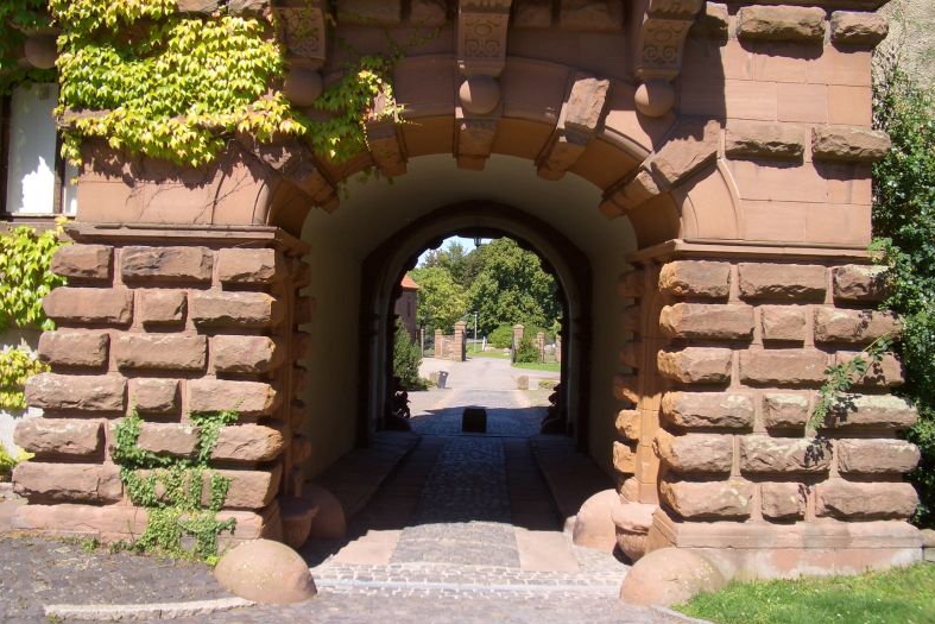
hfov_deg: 51.9
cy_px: 300
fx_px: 961
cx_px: 473
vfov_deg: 36.0
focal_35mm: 37
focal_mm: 5.8
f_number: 4.3
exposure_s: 1/250
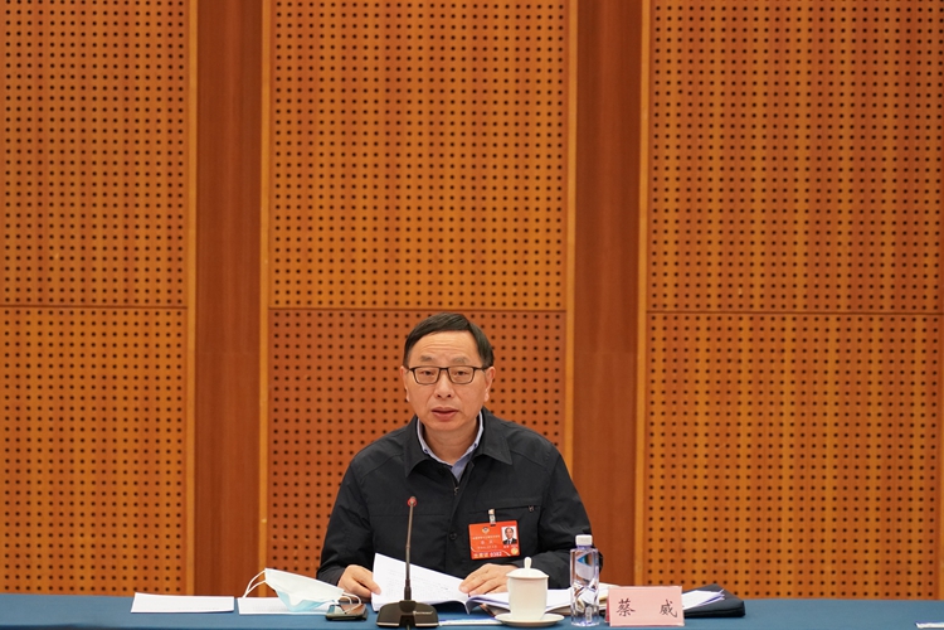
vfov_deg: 13.0
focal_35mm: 105
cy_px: 315
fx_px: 2753
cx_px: 472
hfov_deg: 19.5
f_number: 4
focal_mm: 105
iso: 4000
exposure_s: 1/160
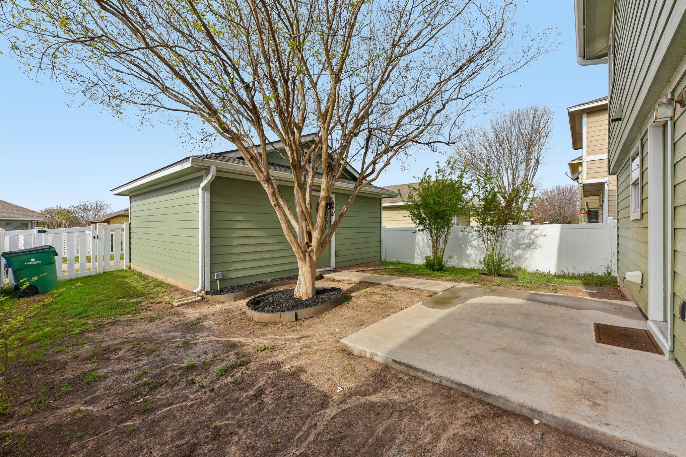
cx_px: 343
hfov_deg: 104.3
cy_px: 228
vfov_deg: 81.2
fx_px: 267
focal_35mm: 14
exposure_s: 1/250
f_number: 8
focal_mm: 14
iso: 100
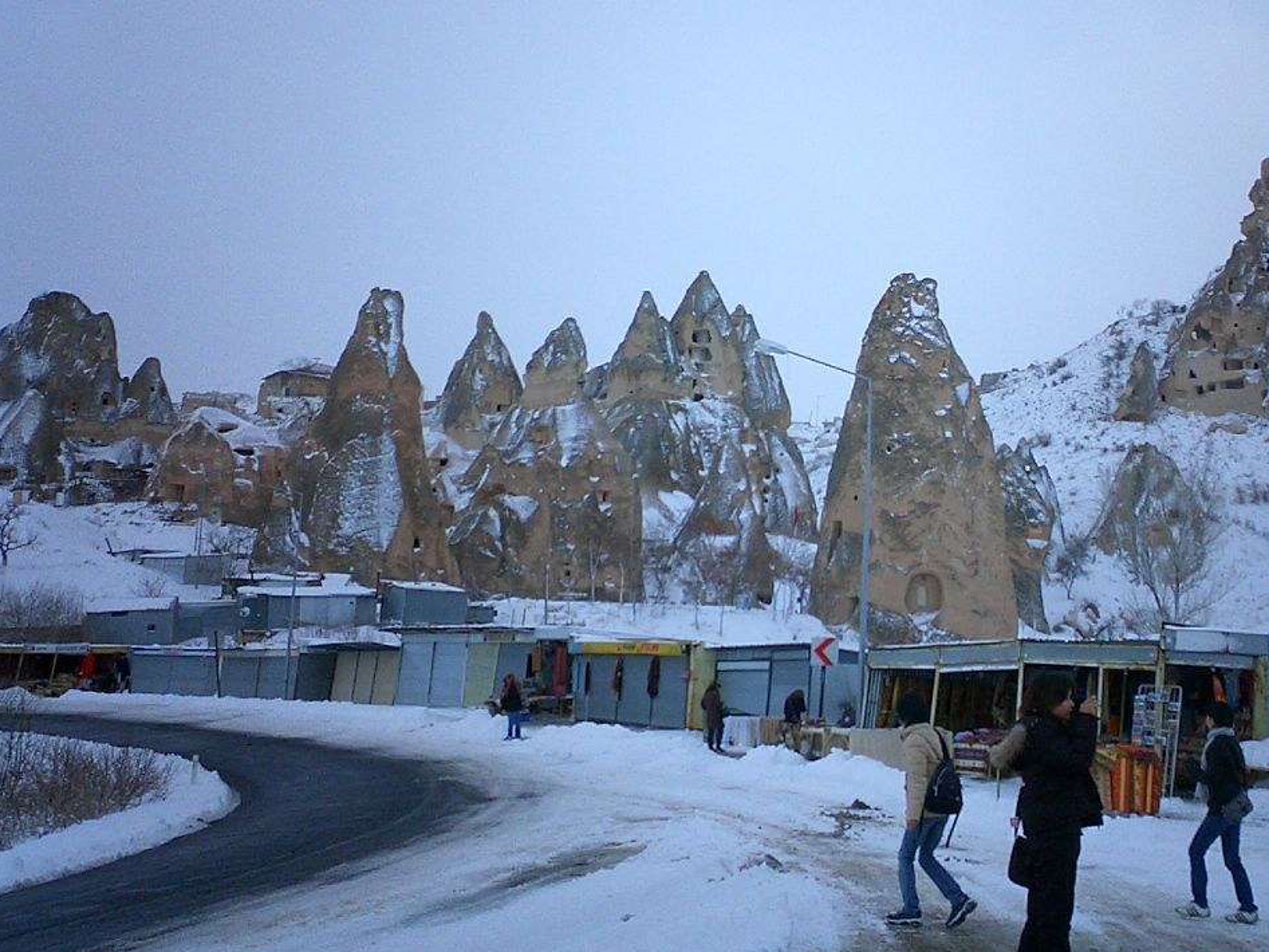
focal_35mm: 50
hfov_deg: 37.9
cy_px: 365
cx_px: 809
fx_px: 1833
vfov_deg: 29.0
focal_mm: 5.6
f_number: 3.5
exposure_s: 1/400
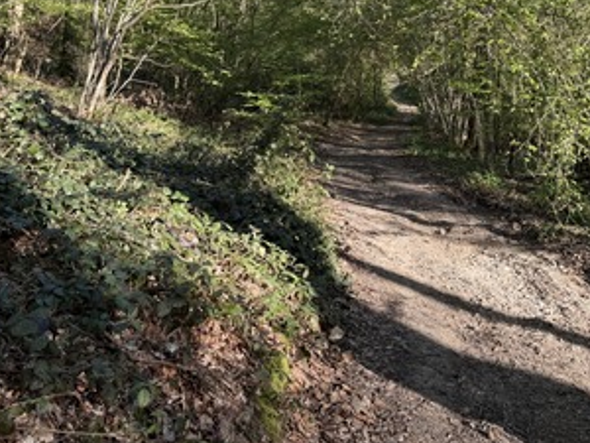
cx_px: 374
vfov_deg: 35.4
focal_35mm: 40
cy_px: 125
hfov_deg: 46.3
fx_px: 682
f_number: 1.78
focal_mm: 6.76
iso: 80
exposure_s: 1/461
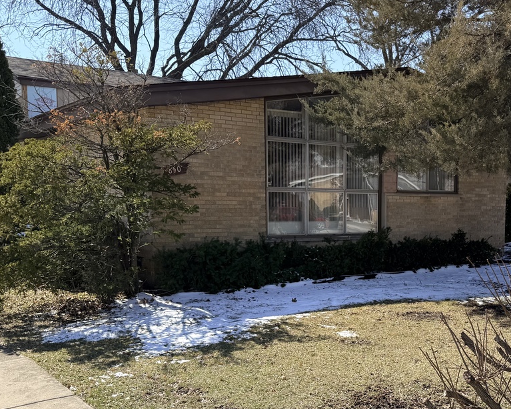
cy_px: 268
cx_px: 336
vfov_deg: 33.9
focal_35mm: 44
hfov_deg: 41.5
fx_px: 665
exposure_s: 1/3279
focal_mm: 6.76
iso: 80
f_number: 1.78
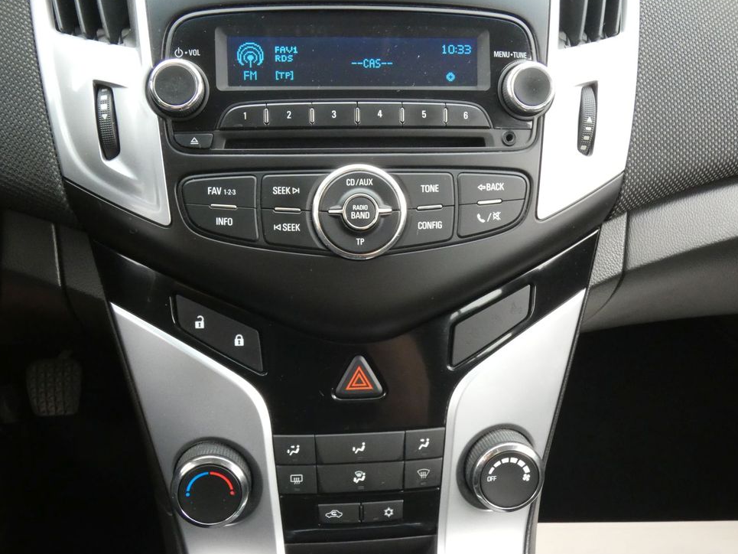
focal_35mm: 35
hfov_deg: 52.6
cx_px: 367
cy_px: 284
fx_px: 746
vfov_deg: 40.7
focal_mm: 6
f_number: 5.6
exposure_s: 1/80
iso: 800
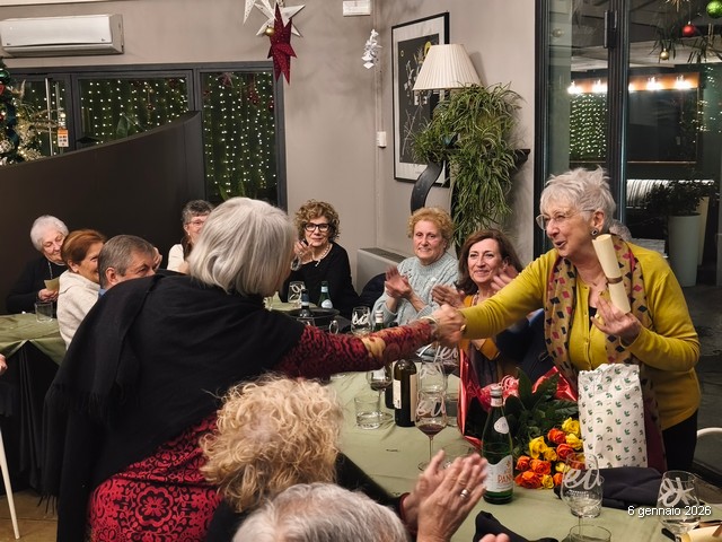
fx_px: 959
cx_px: 361
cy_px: 271
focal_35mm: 46
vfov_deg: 31.5
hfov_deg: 41.2
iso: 1000
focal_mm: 6.18
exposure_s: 1/33.3
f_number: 1.65
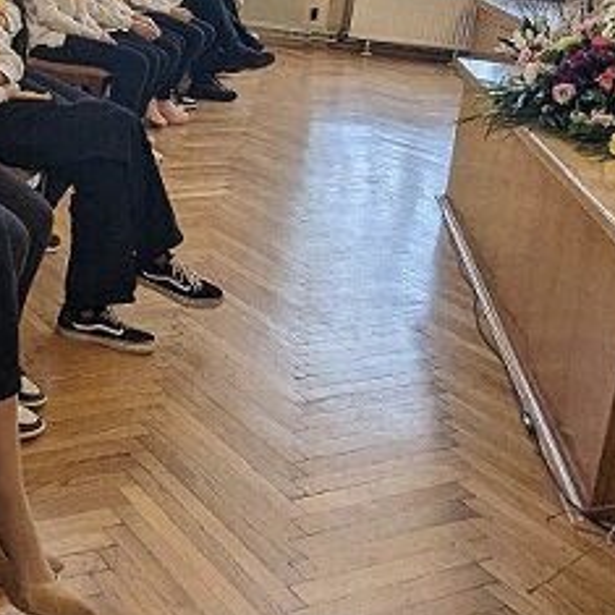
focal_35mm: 40
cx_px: -131
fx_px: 804
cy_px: 25
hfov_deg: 33.6
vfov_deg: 38.0
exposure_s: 1/23.8
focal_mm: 1.95
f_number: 2.2
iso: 46
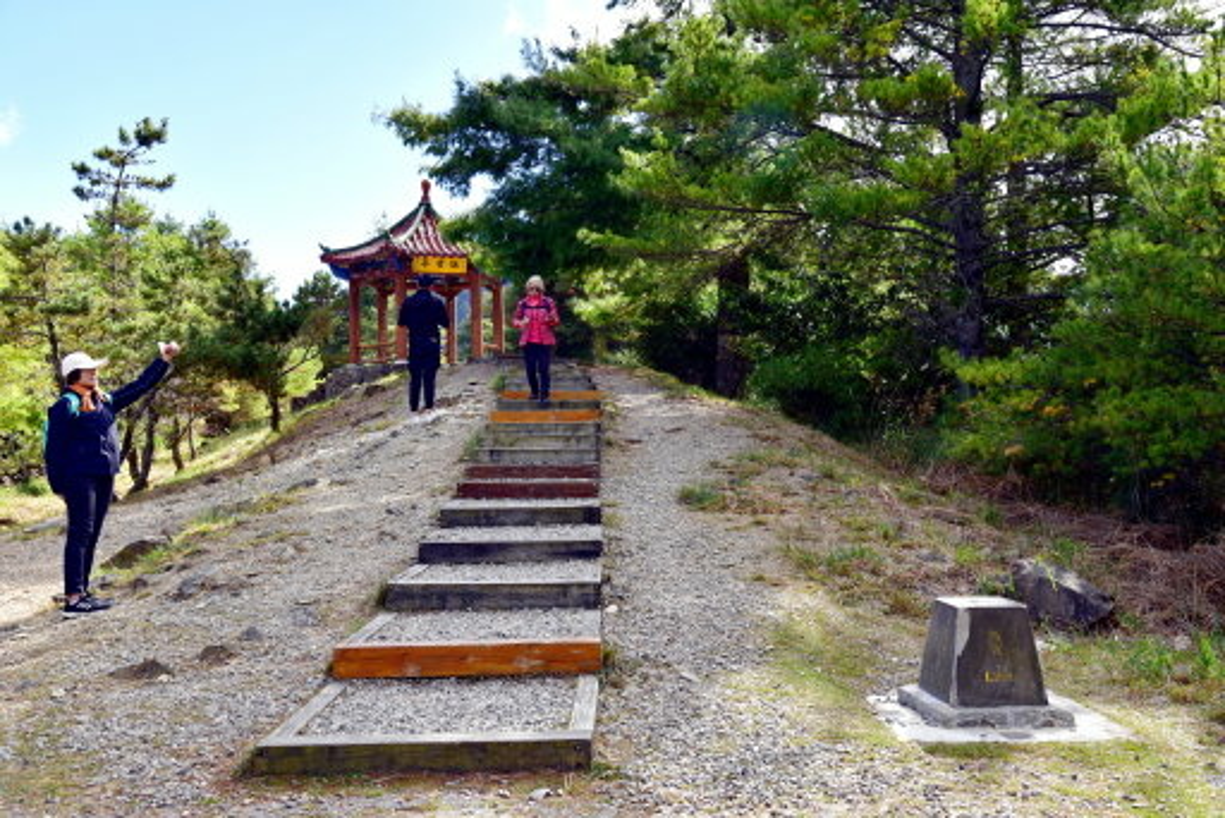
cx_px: 612
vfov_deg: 37.9
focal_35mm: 35
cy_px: 409
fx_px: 1192
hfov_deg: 54.4
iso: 100
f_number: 7.1
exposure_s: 1/125
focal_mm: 35
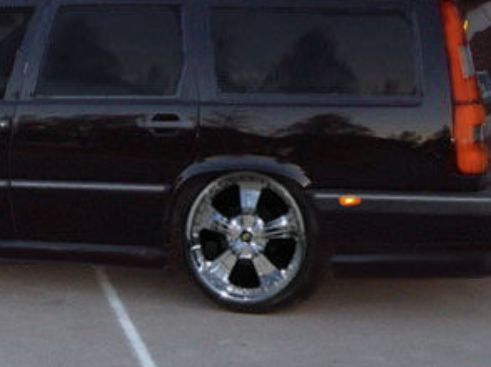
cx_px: 82
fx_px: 1729
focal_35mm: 122
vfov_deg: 12.1
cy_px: 57
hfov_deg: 16.0
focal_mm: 9.4
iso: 141
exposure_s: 1/45
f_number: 3.4
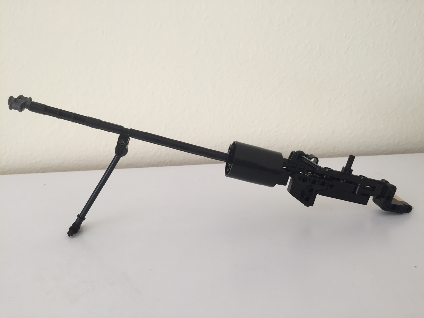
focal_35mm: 29
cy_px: 159
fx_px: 355
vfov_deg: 48.2
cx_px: 212
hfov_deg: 61.7
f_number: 2.2
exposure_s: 1/30
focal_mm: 4.15
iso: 64
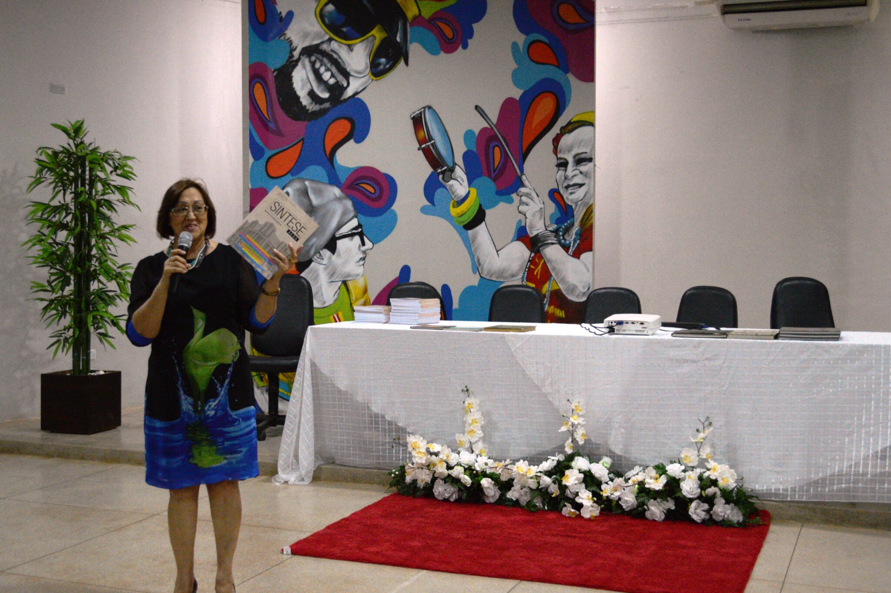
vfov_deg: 29.8
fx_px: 1113
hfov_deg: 43.6
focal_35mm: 45
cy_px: 296
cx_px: 446
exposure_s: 1/50
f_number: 4.5
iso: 3600
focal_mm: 30
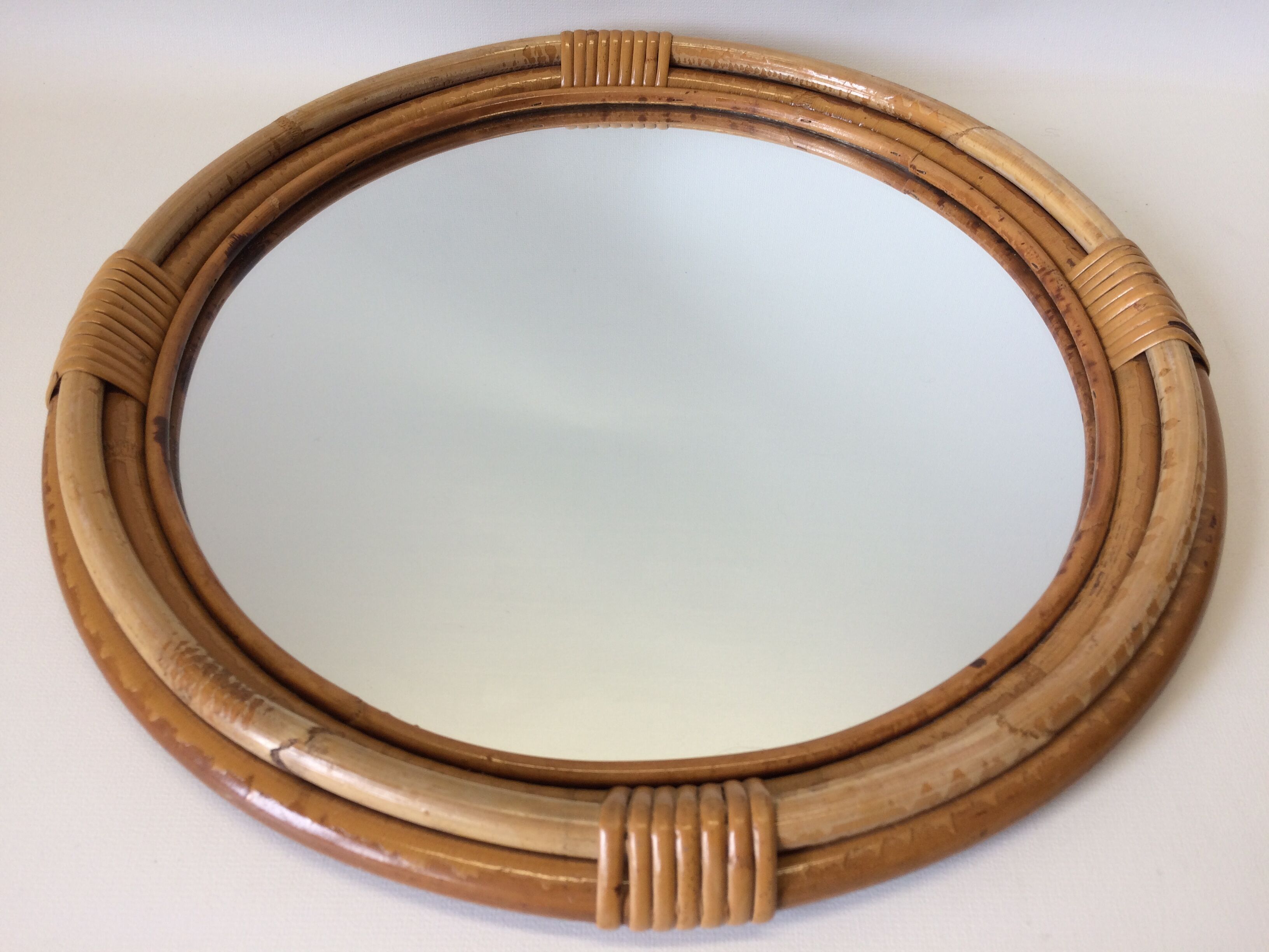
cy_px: 476
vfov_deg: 48.2
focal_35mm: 29
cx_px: 634
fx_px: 1063
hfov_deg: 61.7
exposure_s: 1/100
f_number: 2.2
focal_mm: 4.15
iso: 40
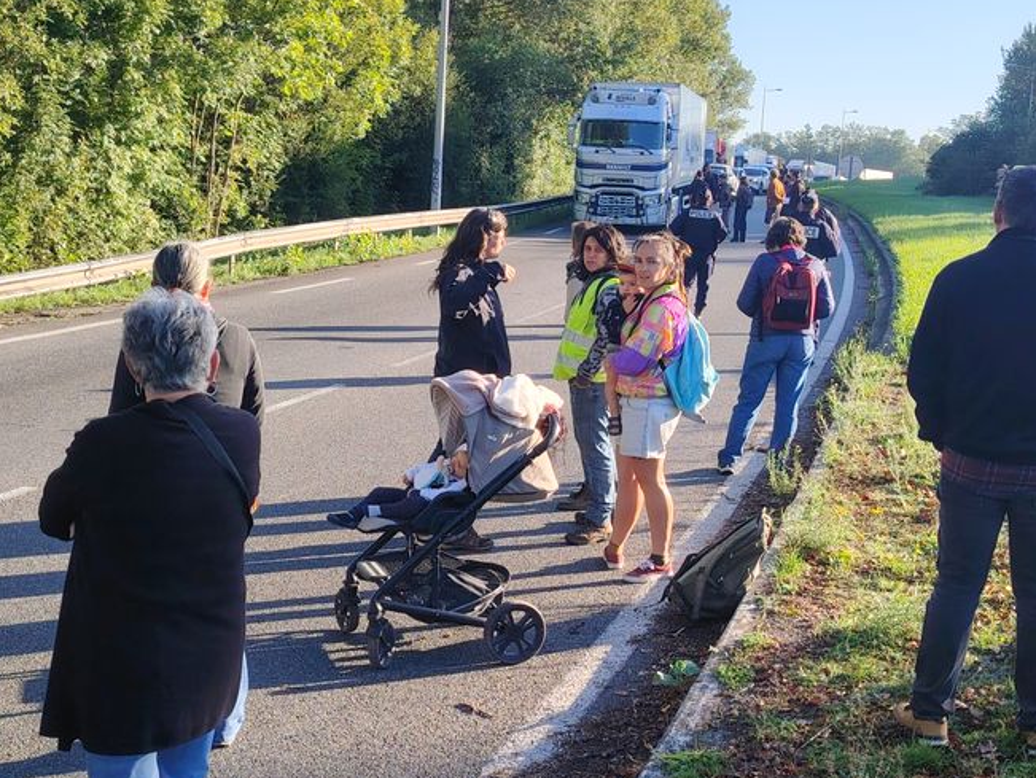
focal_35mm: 50
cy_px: 374
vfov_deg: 29.1
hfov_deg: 38.2
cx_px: 550
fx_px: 1497
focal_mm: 5.25
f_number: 1.75
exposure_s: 1/432
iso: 100
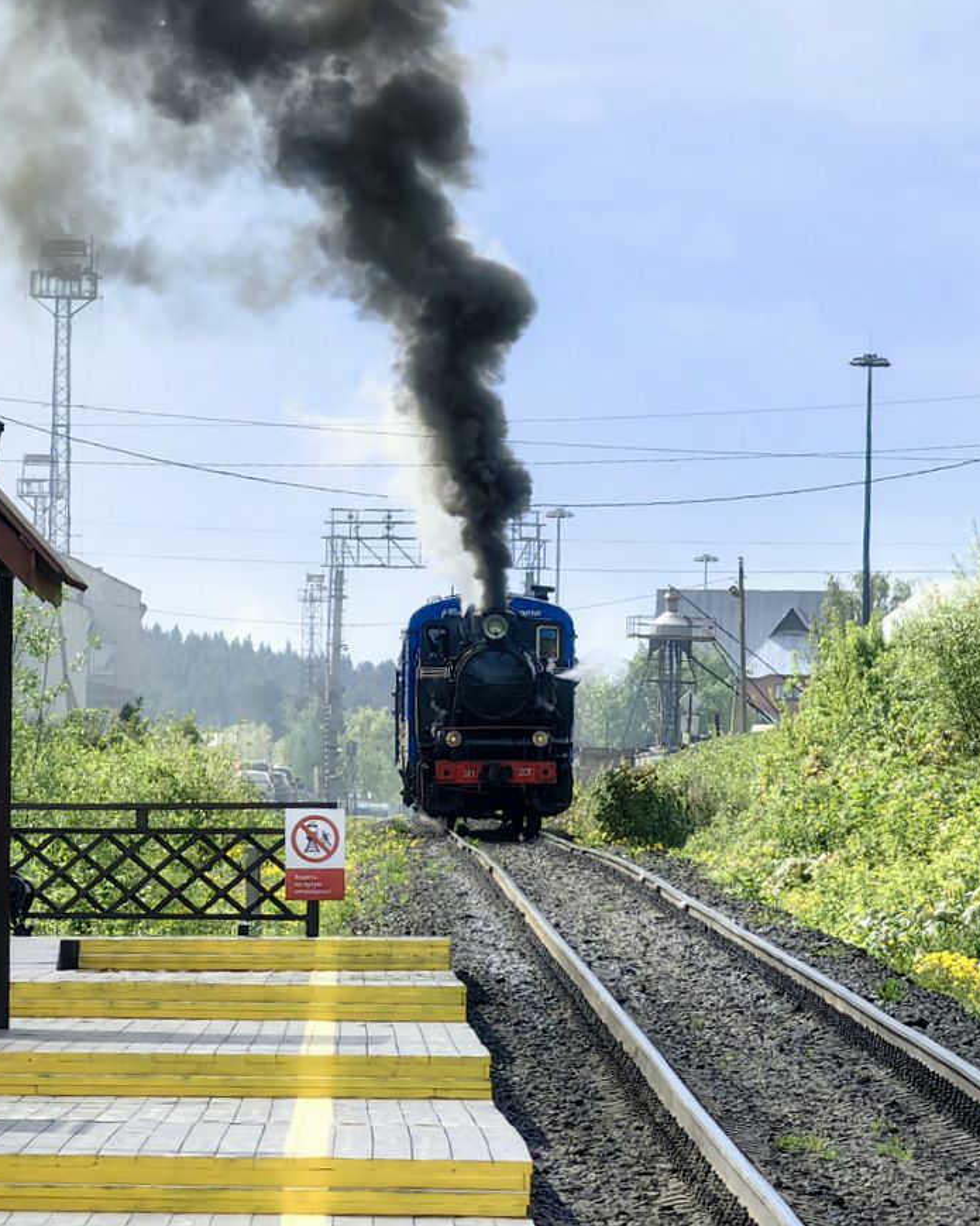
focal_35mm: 364
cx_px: 489
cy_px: 598
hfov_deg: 4.3
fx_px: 13199
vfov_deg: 5.3
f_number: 3.5
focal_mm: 16.85
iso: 50
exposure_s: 1/215
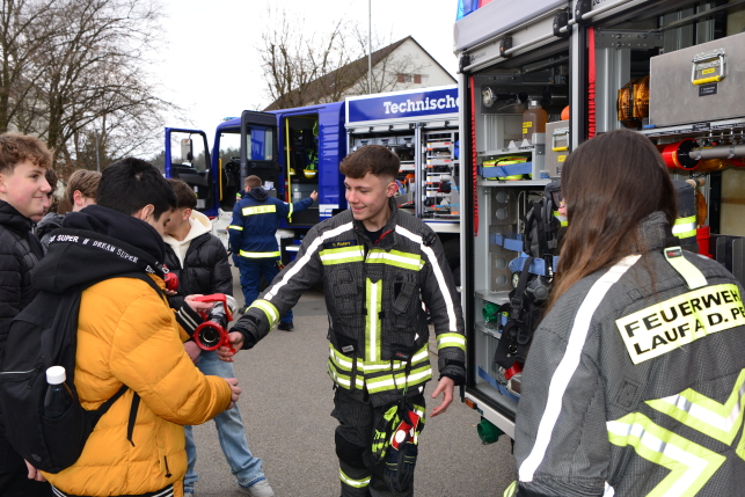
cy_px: 284
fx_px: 766
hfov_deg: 51.9
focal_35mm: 37
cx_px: 357
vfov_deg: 35.9
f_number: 5.6
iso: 400
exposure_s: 1/250
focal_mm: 31
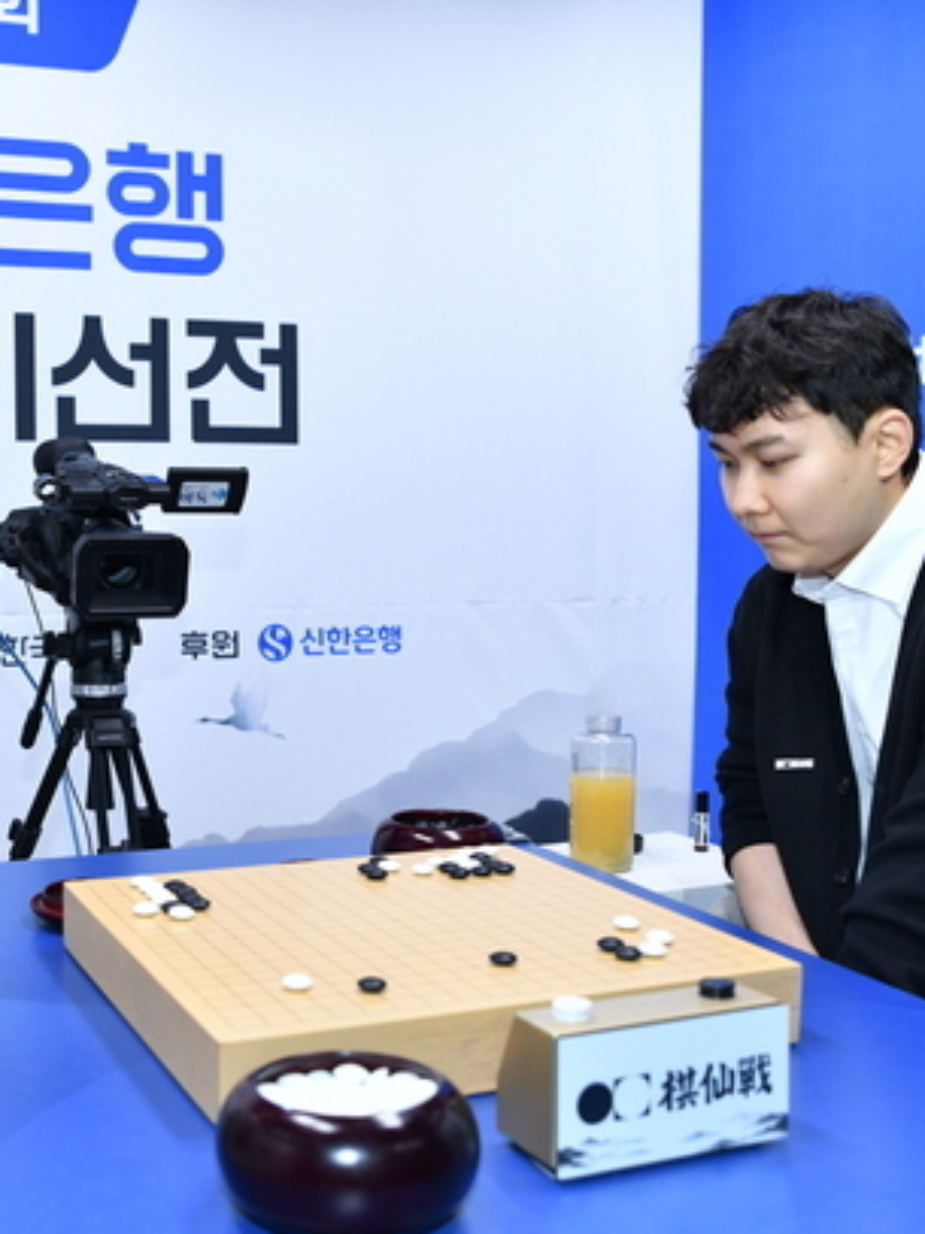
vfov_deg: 43.9
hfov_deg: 33.0
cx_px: 249
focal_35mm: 43
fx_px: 1533
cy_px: 620
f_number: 4
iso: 1250
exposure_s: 1/80
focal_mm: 29
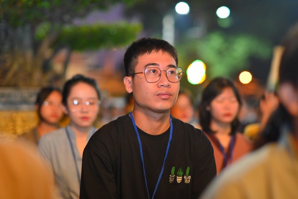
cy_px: 100
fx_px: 703
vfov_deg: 16.1
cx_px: 149
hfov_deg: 23.9
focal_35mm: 85
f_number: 2.2
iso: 1250
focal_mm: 85
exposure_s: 1/125
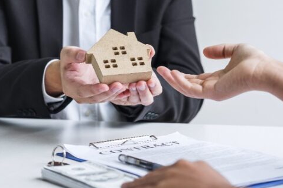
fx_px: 668
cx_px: 136
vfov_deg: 16.0
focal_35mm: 85
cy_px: 53
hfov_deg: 23.9
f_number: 2.8
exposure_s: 1/320
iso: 200
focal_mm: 35
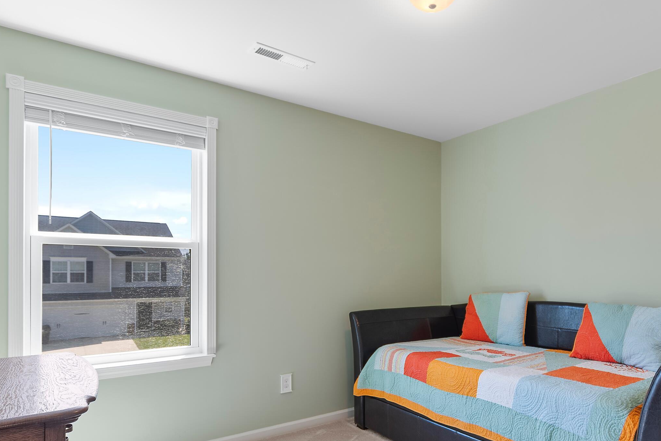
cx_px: 419
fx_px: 404
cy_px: 293
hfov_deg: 77.0
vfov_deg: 56.1
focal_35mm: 22
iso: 100
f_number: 4.5
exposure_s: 1/6
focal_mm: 10
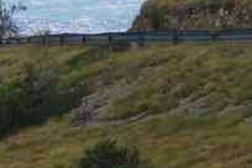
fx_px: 3591
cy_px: -36
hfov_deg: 4.0
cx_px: 14
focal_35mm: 513
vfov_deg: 2.7
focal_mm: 70
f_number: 9
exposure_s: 1/100
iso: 200
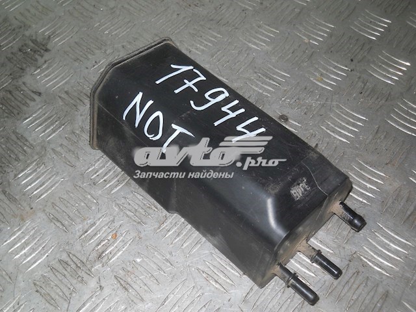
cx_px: 208
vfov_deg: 35.1
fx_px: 493
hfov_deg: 45.8
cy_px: 156
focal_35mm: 41
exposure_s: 1/30
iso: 100
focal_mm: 6.72
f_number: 5.5
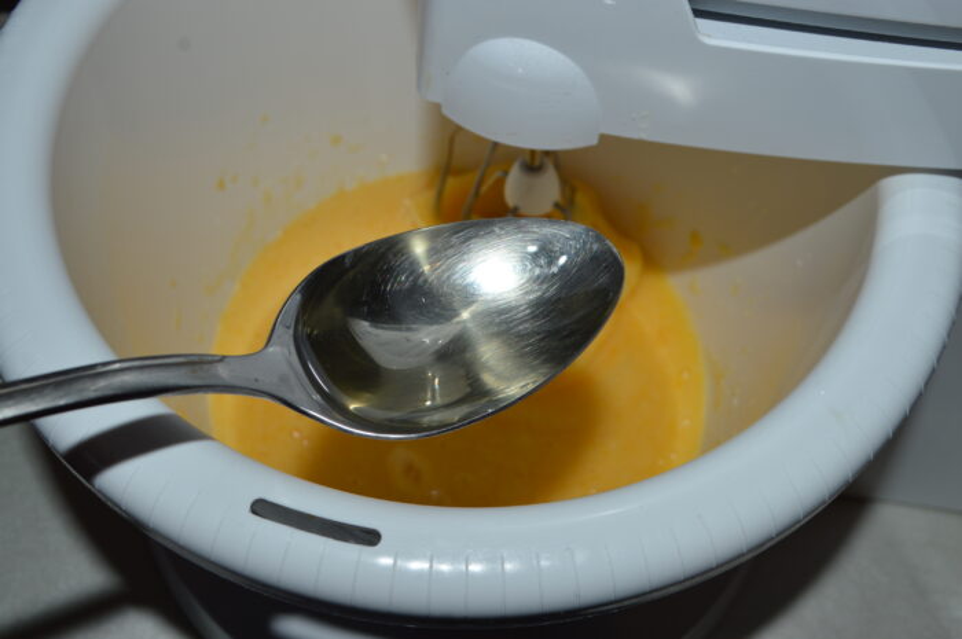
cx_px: 481
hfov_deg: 49.6
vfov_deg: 34.1
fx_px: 1041
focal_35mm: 39
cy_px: 320
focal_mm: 26
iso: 100
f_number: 8
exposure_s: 1/60
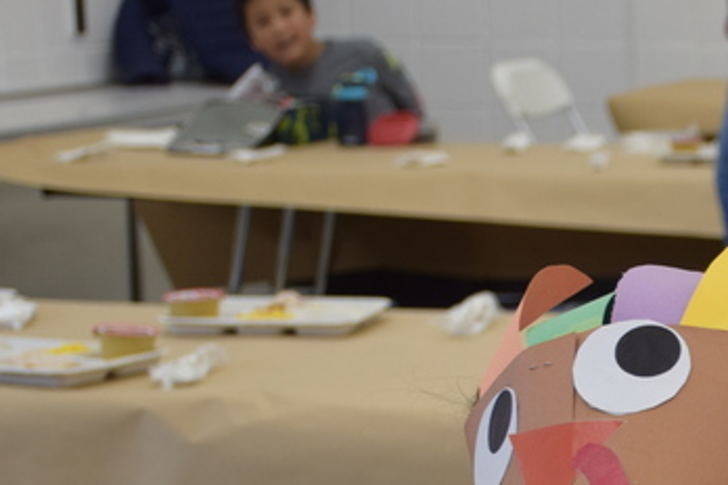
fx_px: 3033
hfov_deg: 13.3
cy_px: 634
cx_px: 895
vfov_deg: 9.0
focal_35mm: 150
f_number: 4.2
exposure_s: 1/80
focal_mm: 34
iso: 400
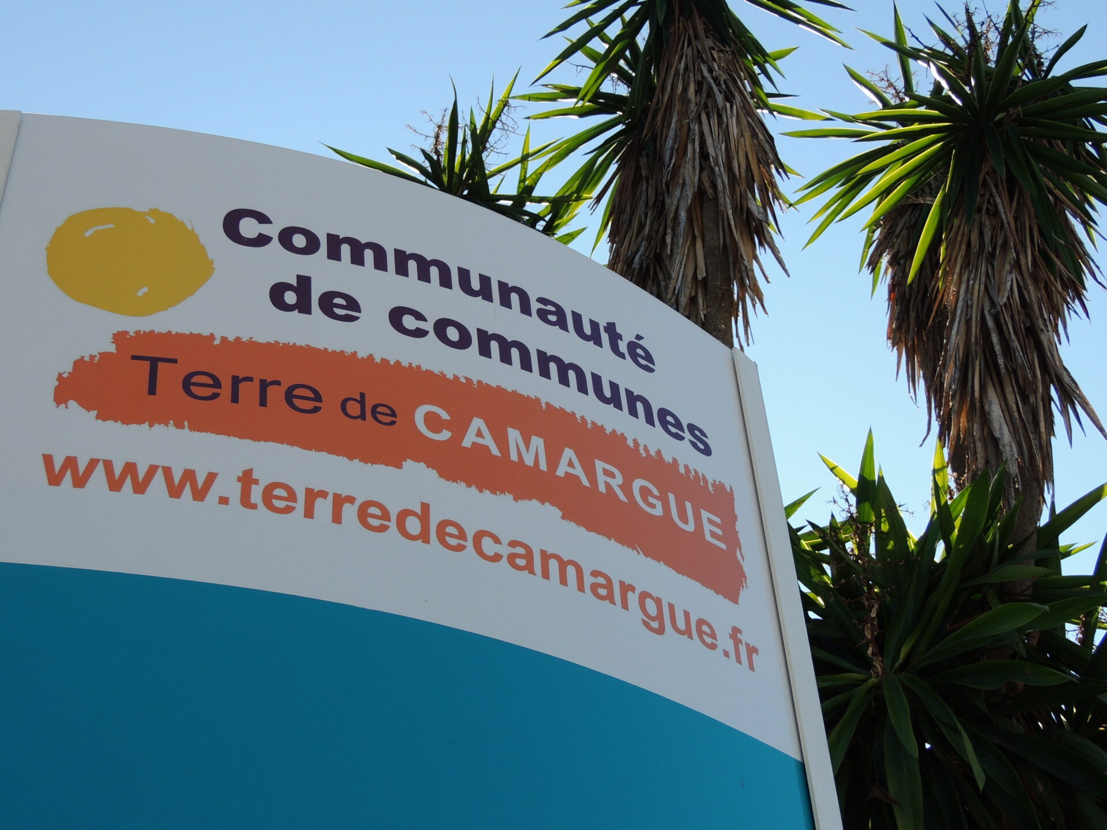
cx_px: 554
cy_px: 415
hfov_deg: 38.2
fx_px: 1599
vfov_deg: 29.1
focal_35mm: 50
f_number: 3.6
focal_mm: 8.9
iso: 100
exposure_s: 1/640
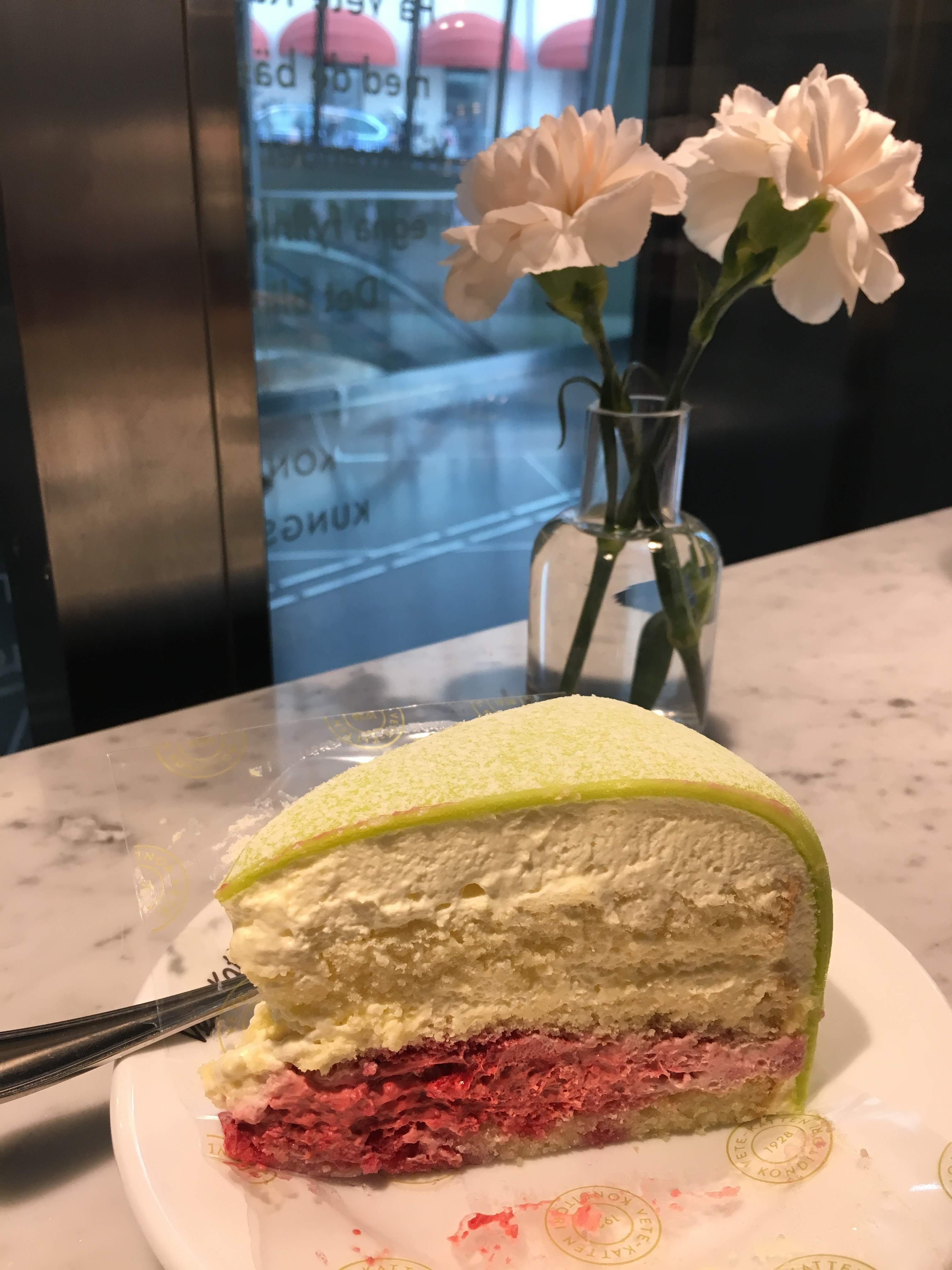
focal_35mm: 29
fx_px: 1063
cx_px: 476
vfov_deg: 61.7
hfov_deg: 48.2
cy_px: 635
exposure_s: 1/33
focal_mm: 4.15
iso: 32
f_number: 2.2
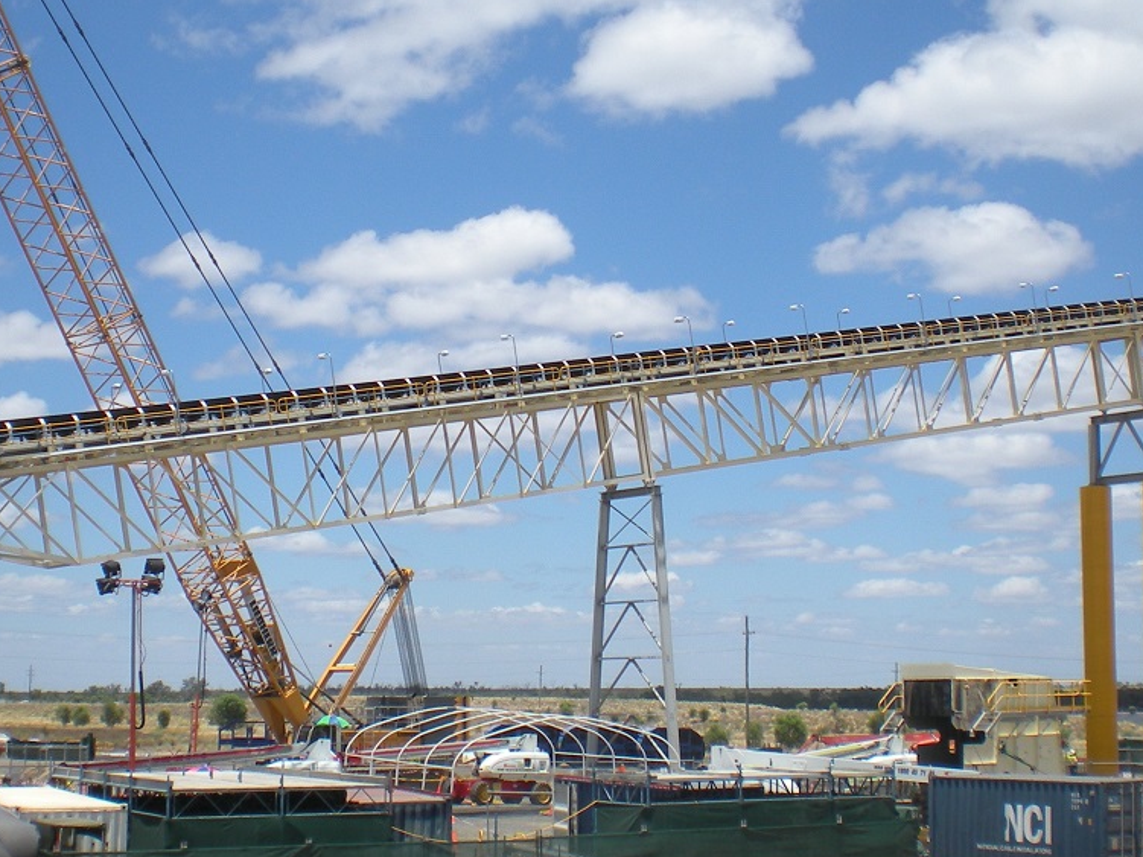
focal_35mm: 64
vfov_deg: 22.9
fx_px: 2113
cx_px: 540
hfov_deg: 30.3
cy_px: 426
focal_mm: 6.3
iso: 64
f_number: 4.6
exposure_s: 1/675
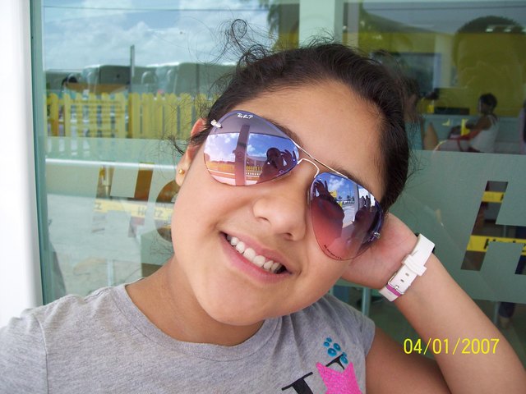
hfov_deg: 51.4
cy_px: 197
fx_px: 547
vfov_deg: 39.7
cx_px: 263
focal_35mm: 36
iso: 80
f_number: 2.7
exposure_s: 1/225
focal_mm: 6
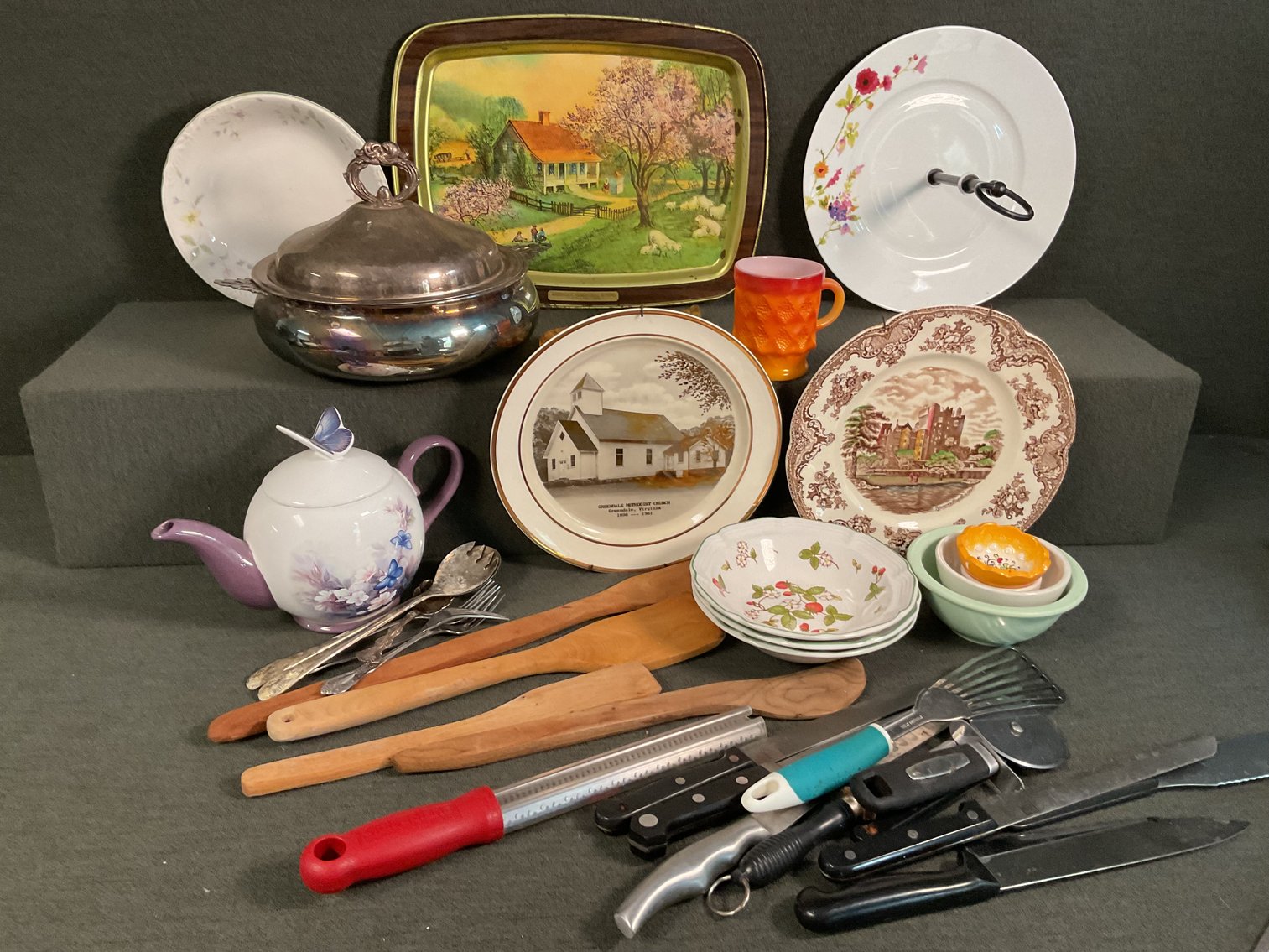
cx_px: 634
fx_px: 1063
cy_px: 476
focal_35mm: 29
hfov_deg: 61.7
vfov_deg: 48.2
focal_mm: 3
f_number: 1.8
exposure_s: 1/60
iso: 160
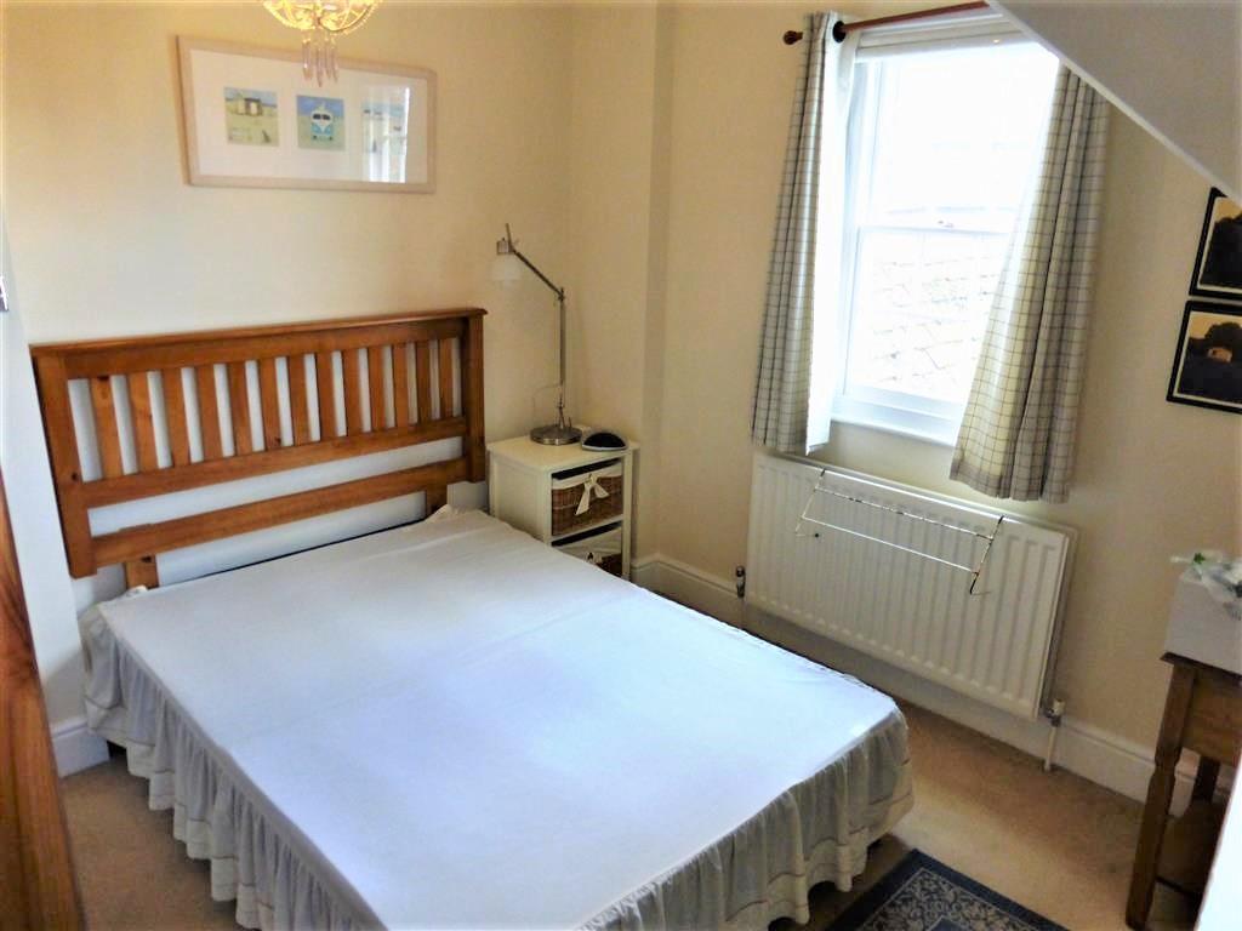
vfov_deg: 56.8
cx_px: 621
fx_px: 861
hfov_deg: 71.6
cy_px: 466
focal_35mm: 24
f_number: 3.3
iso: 400
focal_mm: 4.3
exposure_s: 1/60
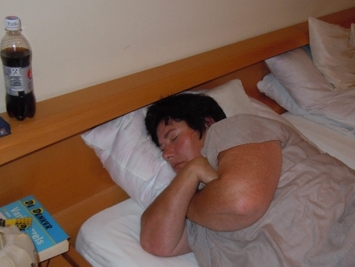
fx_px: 451
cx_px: 182
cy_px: 154
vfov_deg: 32.8
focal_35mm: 44
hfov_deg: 42.9
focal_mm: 5.4
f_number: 3.5
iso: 200
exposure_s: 1/30
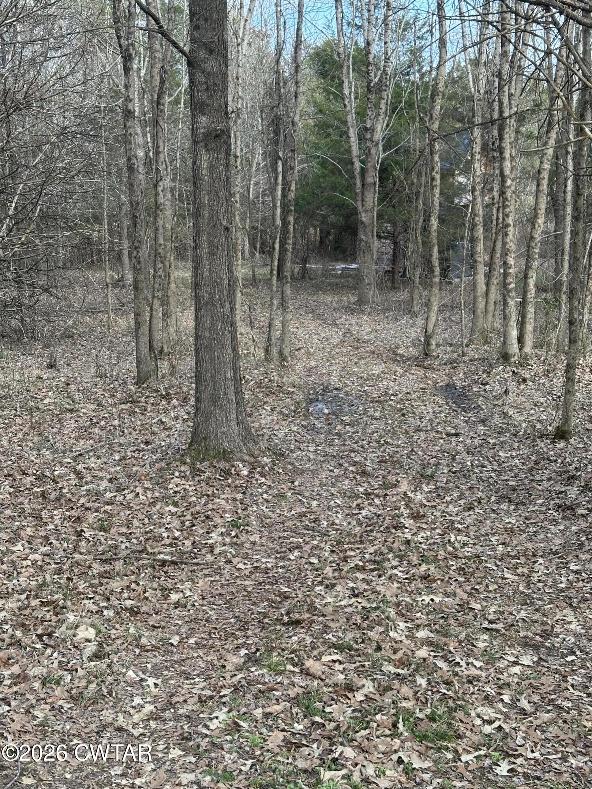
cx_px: 296
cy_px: 394
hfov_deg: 30.3
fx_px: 1095
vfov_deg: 39.7
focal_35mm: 48
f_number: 1.78
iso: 64
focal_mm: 6.86
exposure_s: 1/446
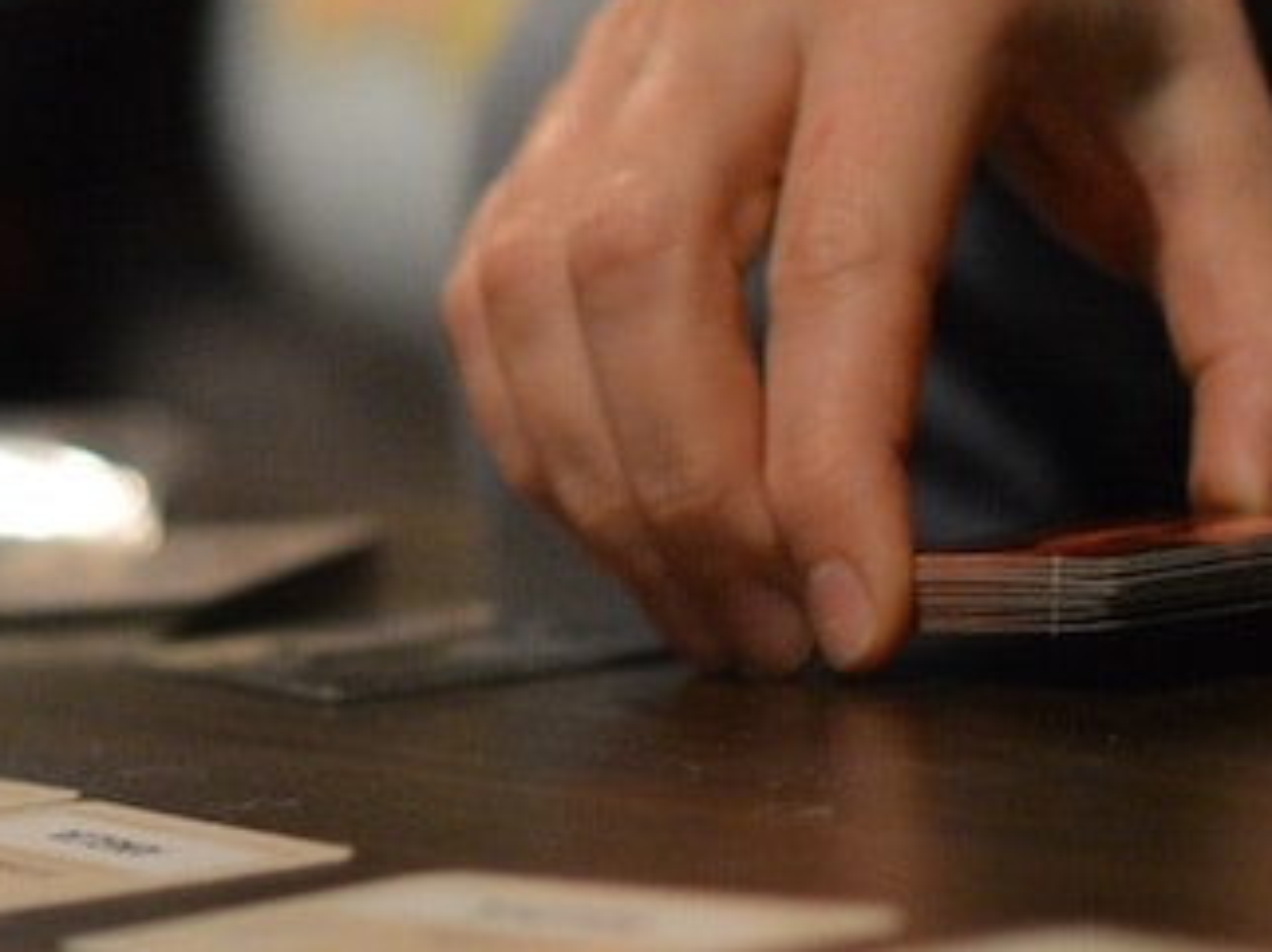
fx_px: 7044
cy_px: 762
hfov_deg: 9.9
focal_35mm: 192
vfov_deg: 7.7
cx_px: -782
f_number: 1.8
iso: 1600
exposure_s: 1/60
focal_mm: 35
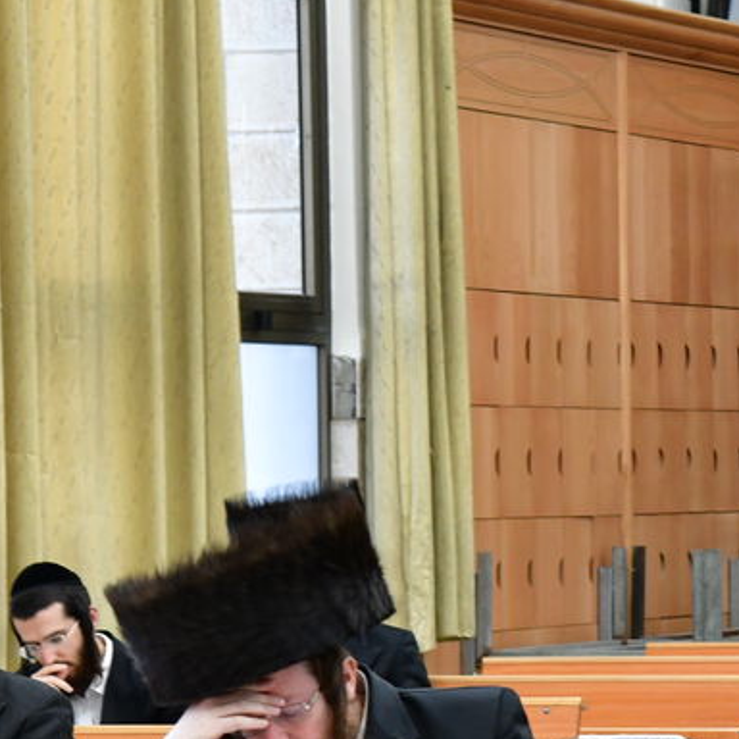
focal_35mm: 217
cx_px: 1005
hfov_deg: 7.9
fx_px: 5241
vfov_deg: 8.1
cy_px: 476
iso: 2000
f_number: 5.6
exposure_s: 1/100
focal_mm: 70
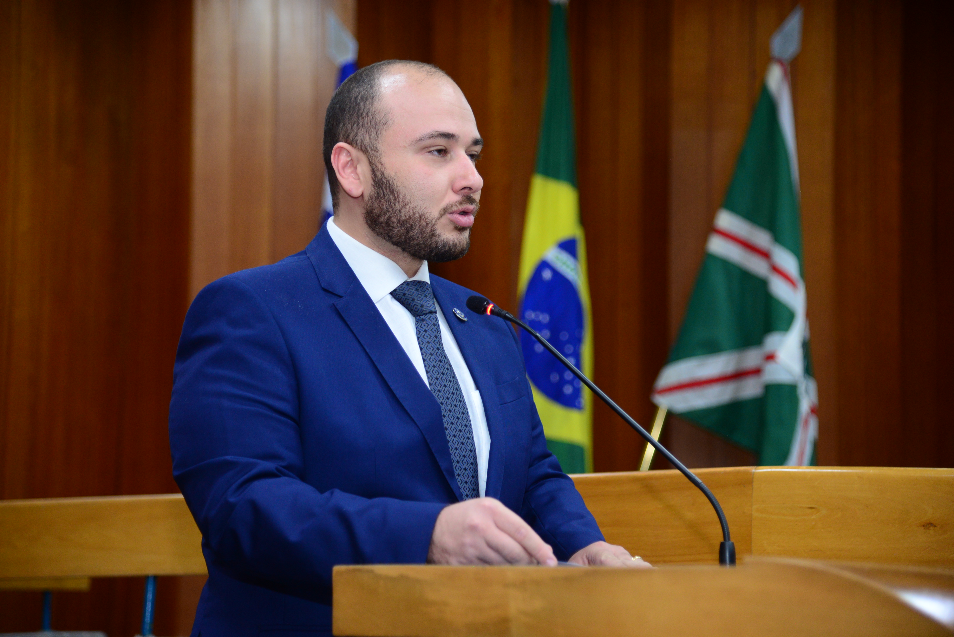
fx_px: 2253
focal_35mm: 85
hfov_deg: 23.9
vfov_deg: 16.1
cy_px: 318
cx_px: 477
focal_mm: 85
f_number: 4
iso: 1600
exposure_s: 1/80
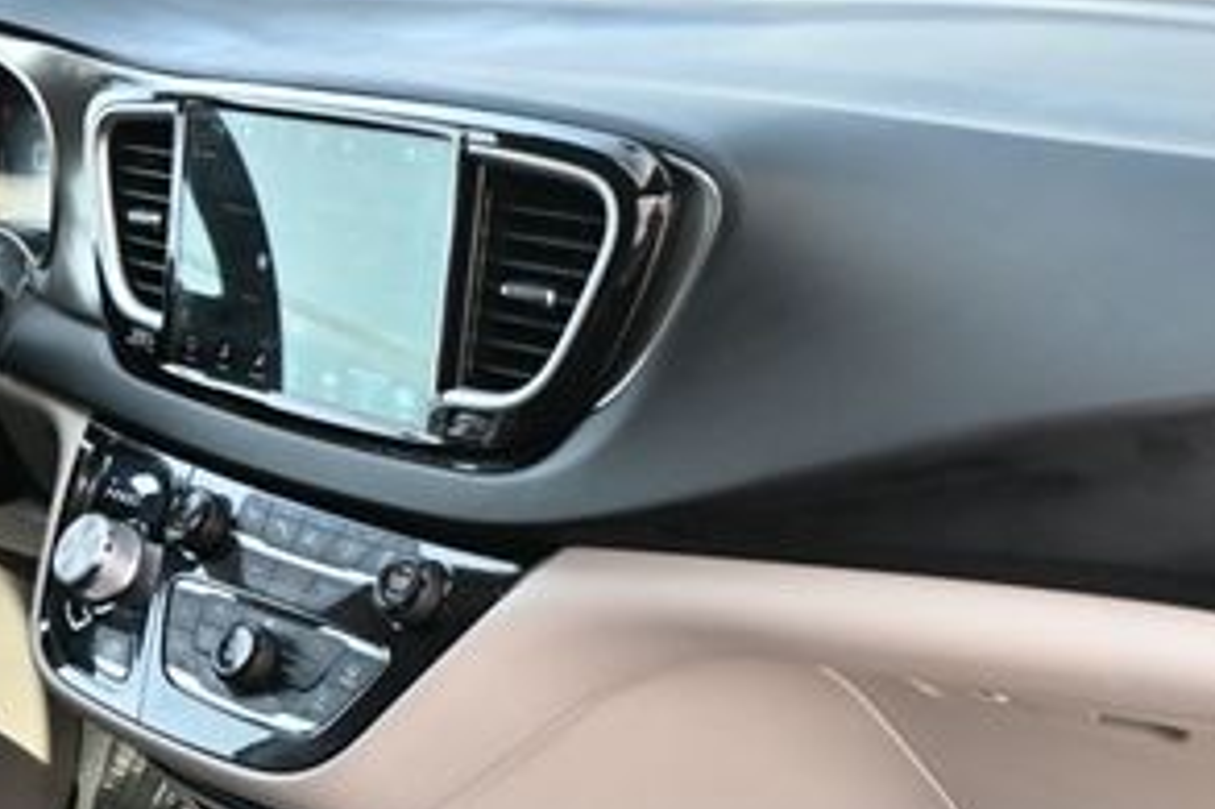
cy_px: 817
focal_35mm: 61
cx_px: 713
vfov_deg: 21.5
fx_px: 2045
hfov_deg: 33.0
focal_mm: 18.5
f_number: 4
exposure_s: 1/250
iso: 400
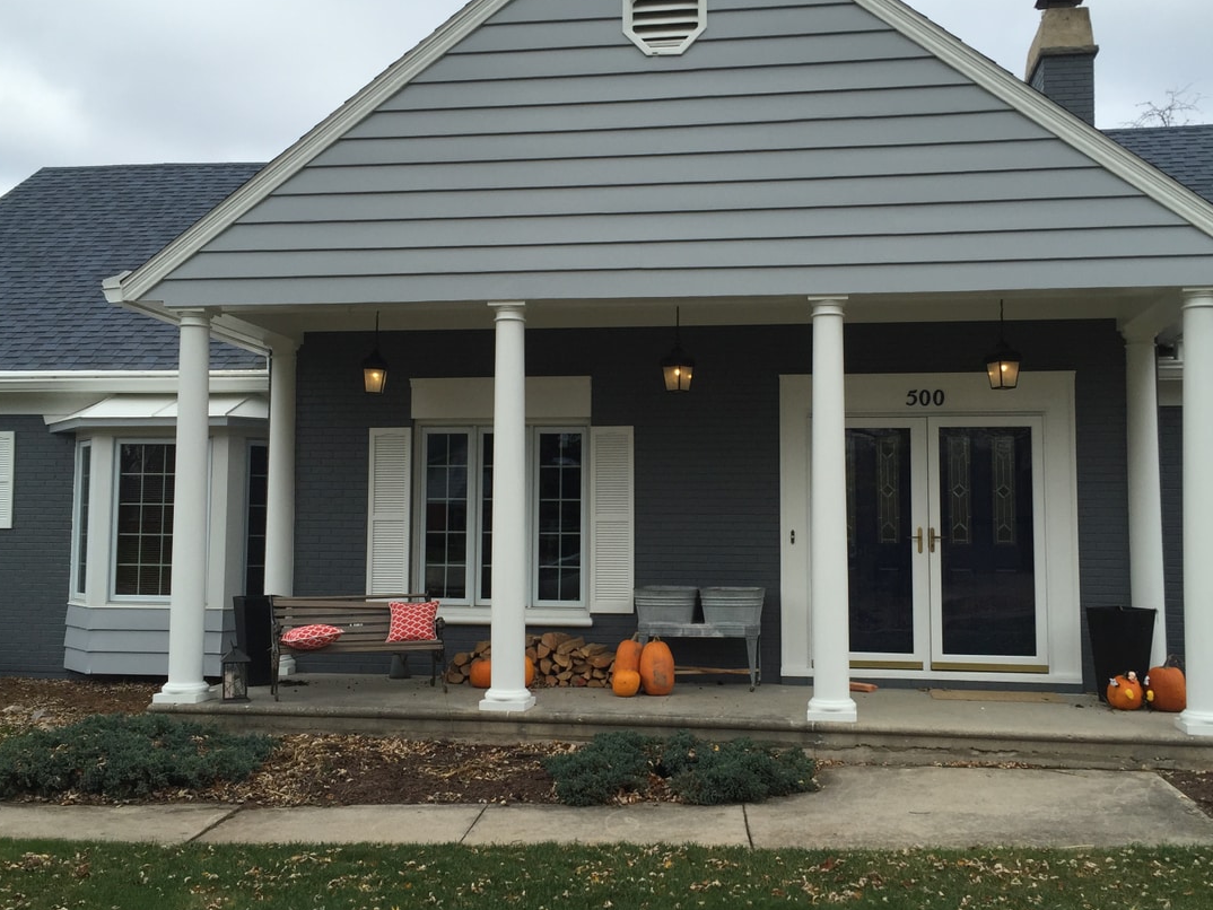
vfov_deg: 39.7
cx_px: 629
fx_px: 1262
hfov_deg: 51.3
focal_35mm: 36
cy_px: 448
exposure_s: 1/760
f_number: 2.2
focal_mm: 4.15
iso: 32
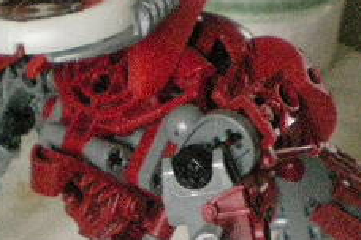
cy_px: 208
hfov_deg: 18.4
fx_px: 1113
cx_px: 206
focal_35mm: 111
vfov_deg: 12.3
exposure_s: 1/140
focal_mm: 6.3
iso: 1000
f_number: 3.1
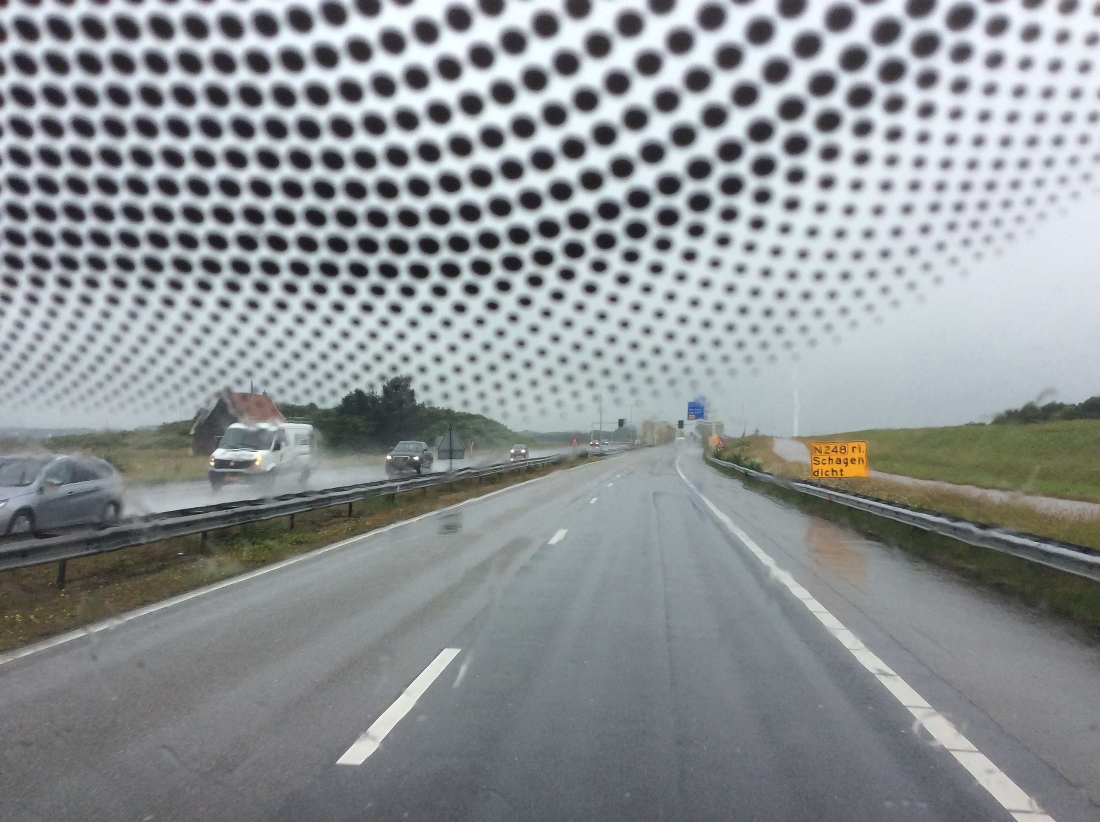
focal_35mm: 32
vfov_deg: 44.1
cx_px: 550
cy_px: 411
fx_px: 1015
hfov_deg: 56.9
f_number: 2.4
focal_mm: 3.3
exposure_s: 1/583
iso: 32
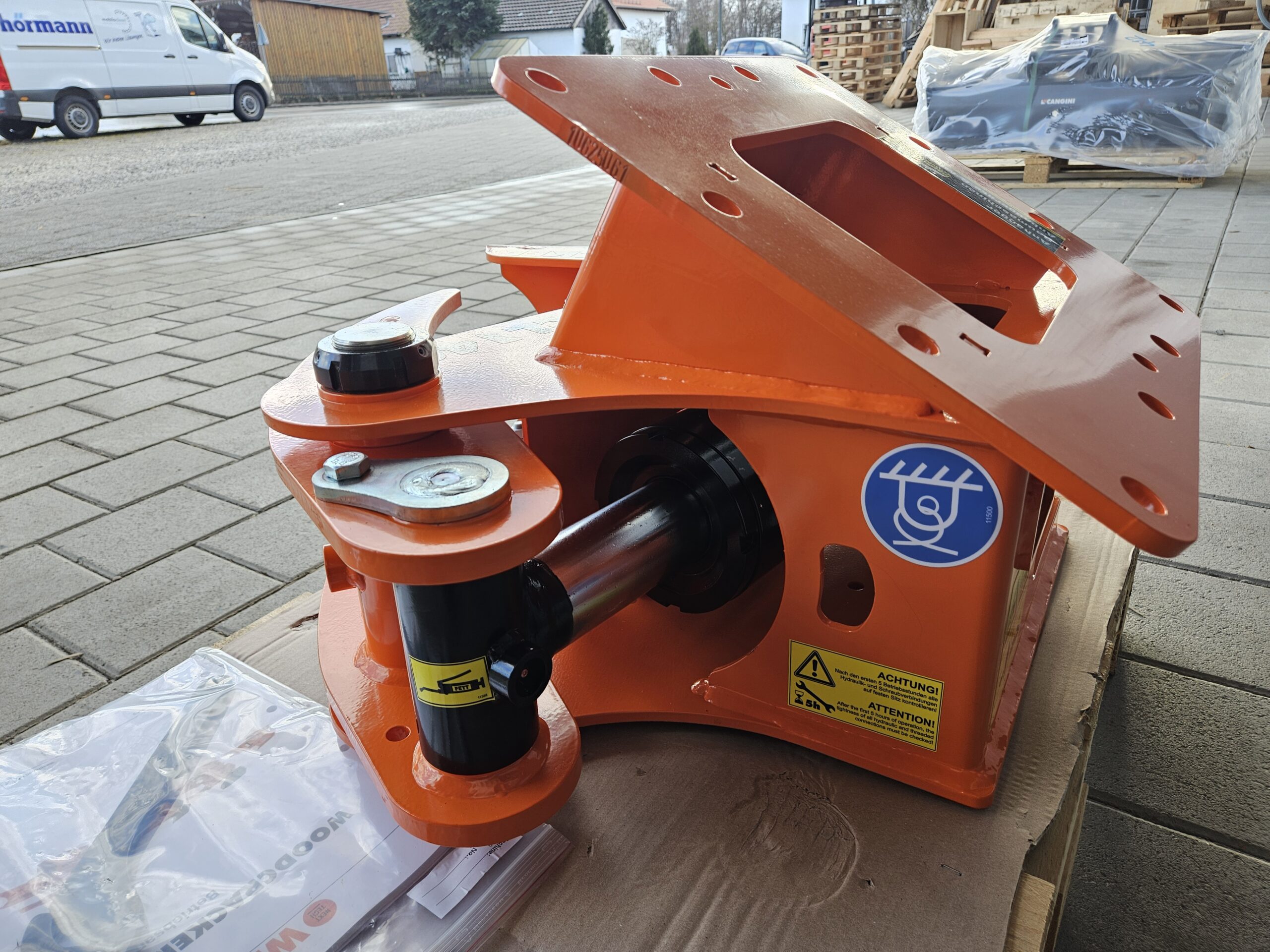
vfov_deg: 58.9
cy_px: 476
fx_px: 844
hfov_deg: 73.9
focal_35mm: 23
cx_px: 635
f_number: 1.8
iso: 32
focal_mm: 5.4
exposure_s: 1/100
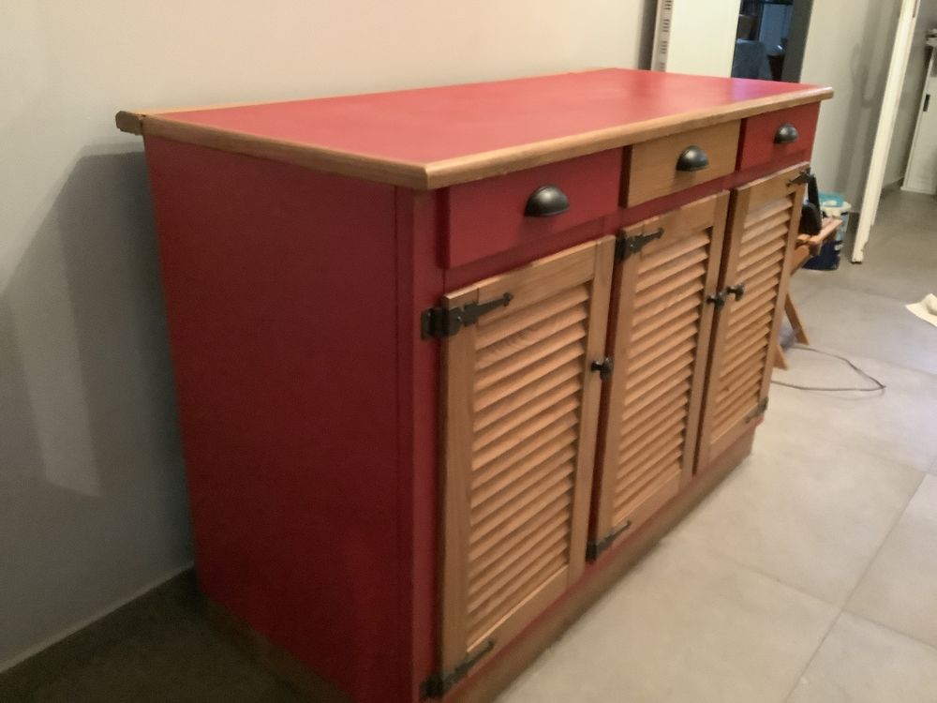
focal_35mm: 31
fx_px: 839
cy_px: 352
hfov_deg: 58.4
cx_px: 468
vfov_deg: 45.4
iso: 640
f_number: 2.4
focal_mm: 3.3
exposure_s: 1/20
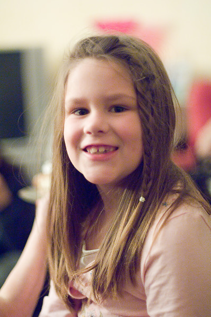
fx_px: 660
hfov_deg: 18.2
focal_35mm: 75
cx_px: 106
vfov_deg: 27.0
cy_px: 158
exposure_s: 1/25
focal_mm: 50
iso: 640
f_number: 1.4
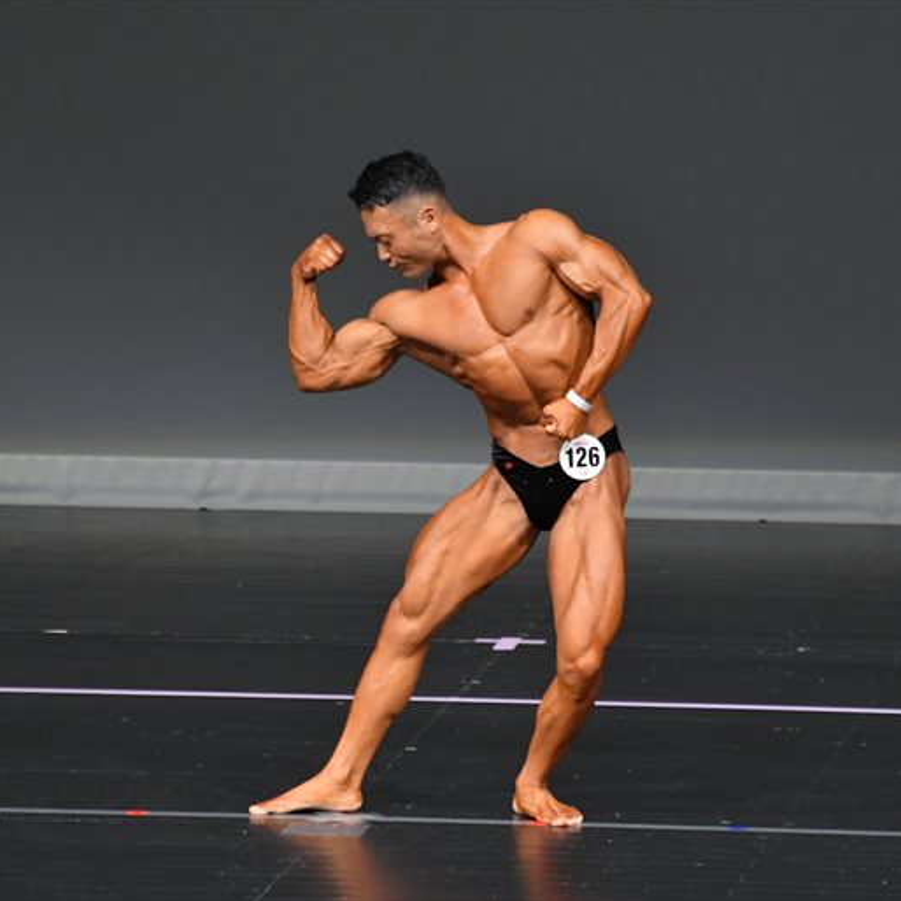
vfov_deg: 4.0
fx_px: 13016
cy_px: 450
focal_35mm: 442
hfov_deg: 4.0
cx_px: 451
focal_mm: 230
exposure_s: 1/400
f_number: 5.6
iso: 4000
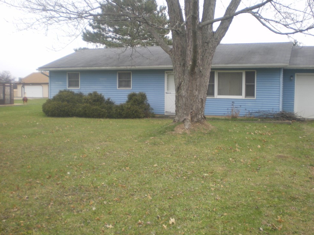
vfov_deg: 36.0
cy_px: 122
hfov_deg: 46.8
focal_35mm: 40
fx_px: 363
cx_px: 163
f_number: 3.1
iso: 64
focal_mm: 6.3
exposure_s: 1/125
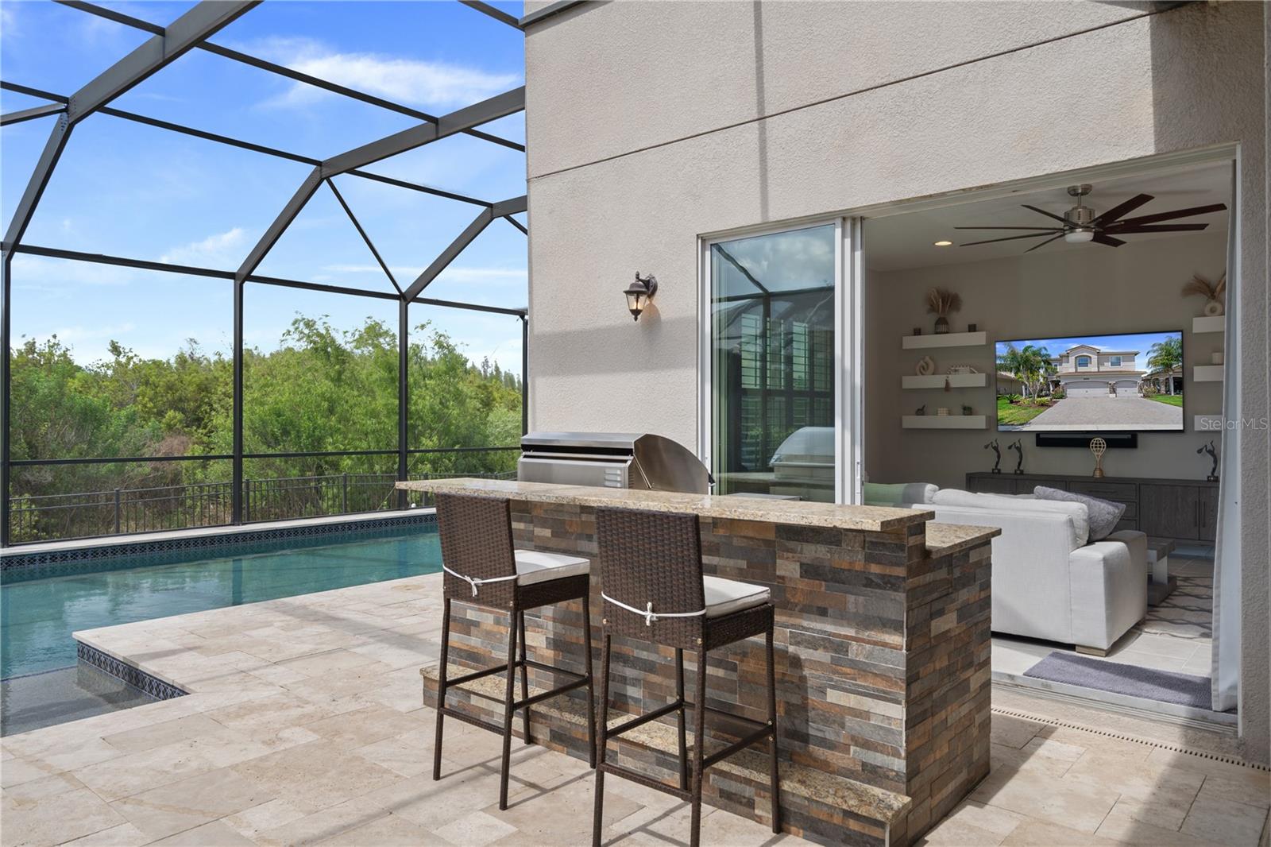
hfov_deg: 76.1
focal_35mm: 23
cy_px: 424
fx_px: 812
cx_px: 636
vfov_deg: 55.1
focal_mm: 23
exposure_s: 1/100
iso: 320
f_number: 9
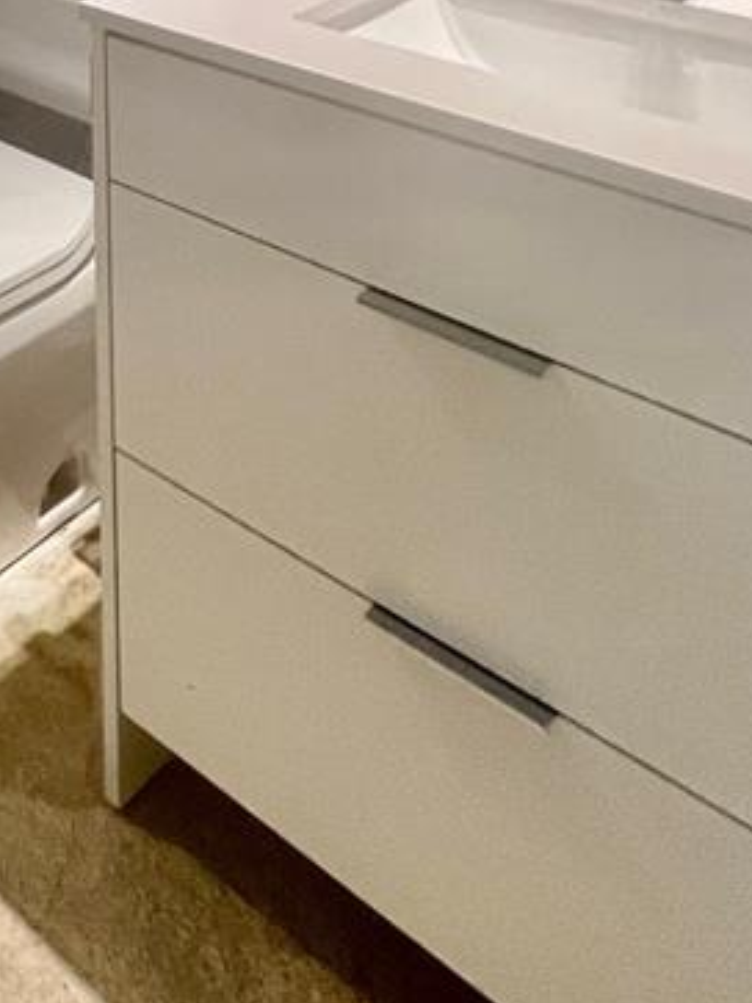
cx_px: -241
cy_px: -379
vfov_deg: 31.1
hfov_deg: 27.6
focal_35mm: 43
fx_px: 1246
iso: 125
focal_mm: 1.57
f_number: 1.8
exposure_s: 1/60
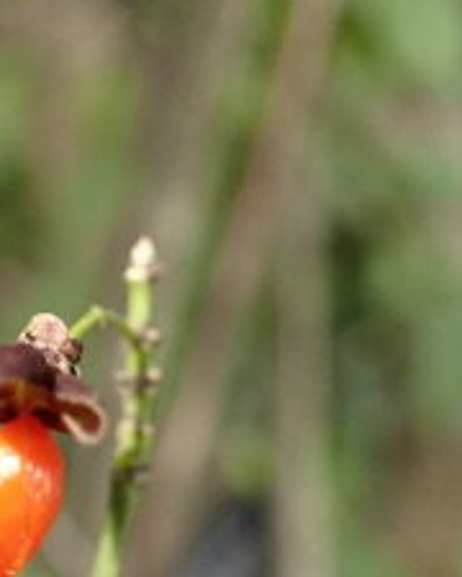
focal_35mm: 65
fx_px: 1111
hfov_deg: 23.4
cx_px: 164
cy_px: 363
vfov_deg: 29.0
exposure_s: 1/125
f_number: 2.3
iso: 400
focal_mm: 5.4
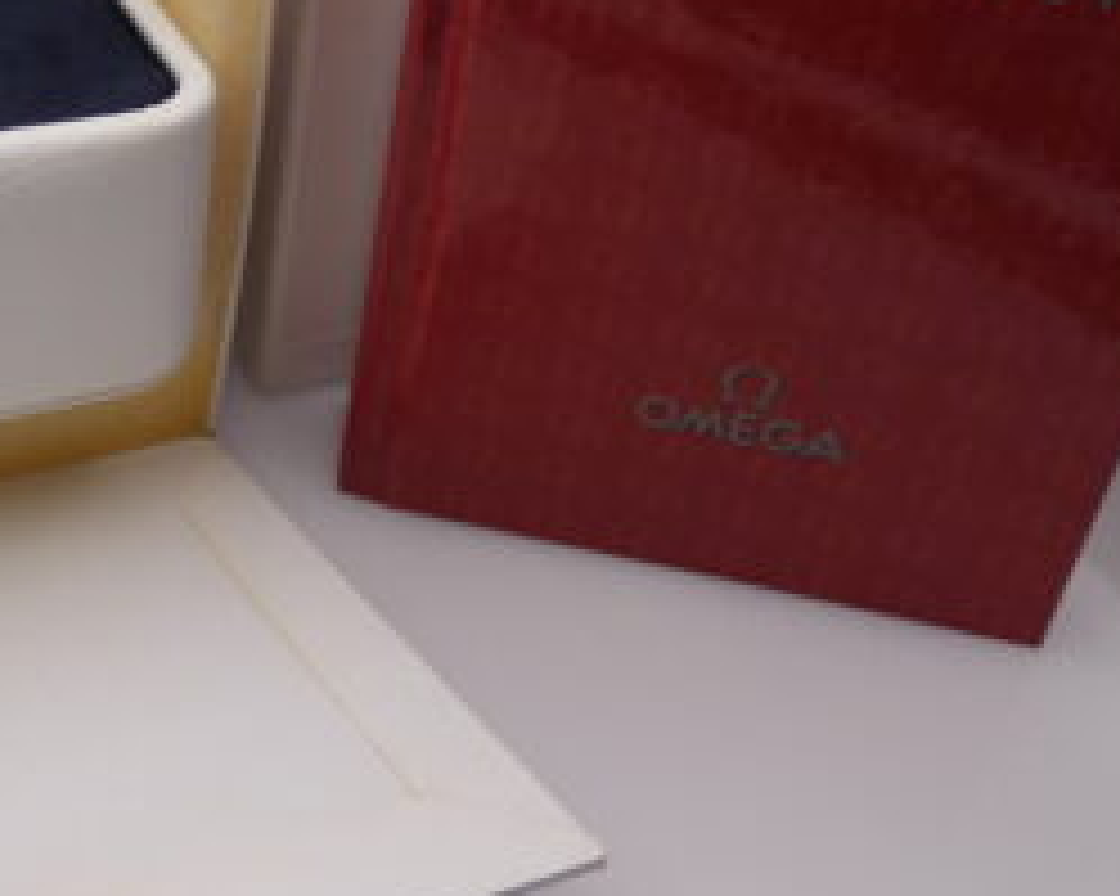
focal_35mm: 47
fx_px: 1557
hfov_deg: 36.8
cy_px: -14
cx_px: 90
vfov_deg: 29.8
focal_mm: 3.6
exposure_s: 1/160
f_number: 2.8
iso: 80
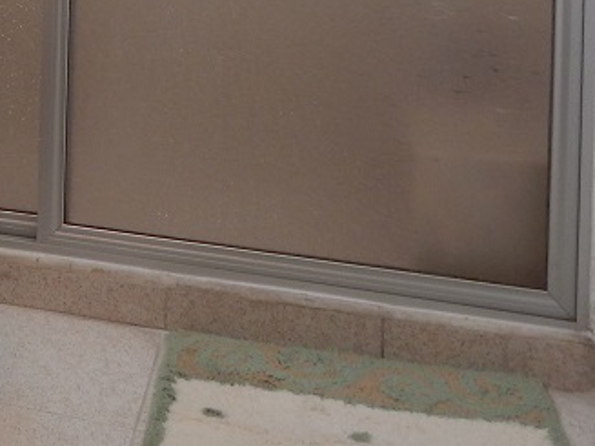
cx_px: -115
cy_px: -186
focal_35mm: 72
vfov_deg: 18.5
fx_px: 1237
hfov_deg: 24.5
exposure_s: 1/30
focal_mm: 4
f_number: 3
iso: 125
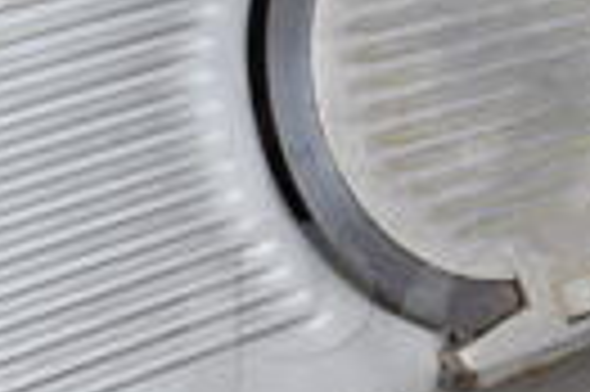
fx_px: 2292
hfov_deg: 14.6
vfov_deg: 9.7
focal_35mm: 140
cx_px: 482
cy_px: 333
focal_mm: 20
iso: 400
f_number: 4
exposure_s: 1/250
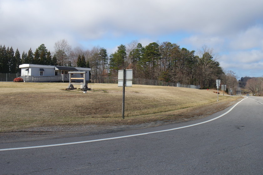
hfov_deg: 61.9
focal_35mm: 30
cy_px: 86
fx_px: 219
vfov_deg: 43.6
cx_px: 131
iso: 160
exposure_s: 1/250
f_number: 8
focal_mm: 11
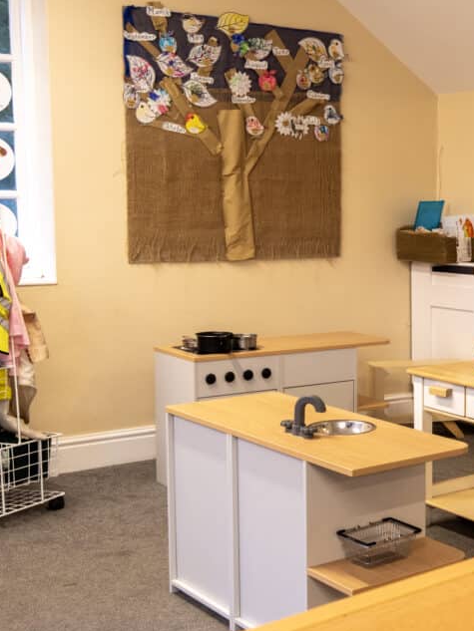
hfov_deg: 24.9
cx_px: 472
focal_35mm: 56
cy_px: 322
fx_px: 1022
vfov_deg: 34.3
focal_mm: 24
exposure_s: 1/6
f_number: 9
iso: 320
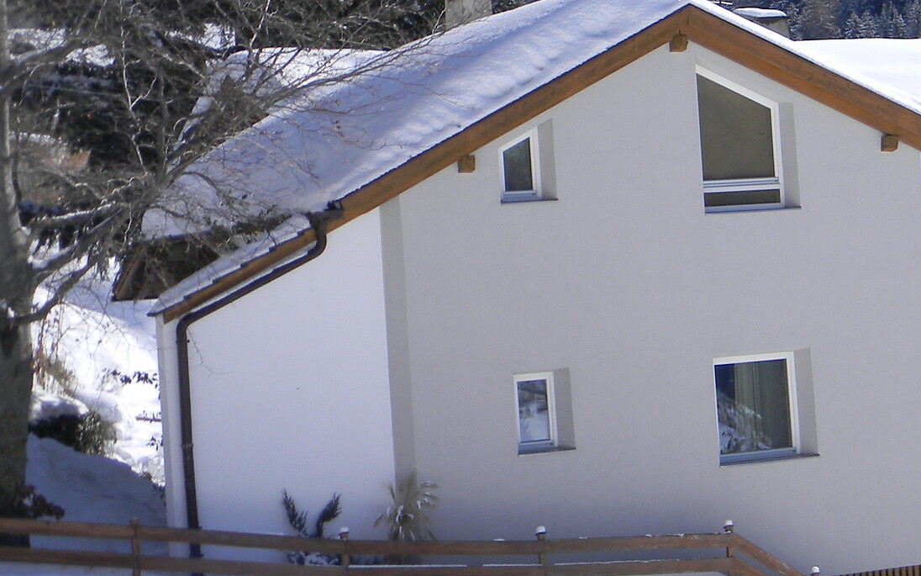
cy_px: 135
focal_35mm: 104
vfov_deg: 12.5
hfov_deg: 19.7
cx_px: 793
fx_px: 2610
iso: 80
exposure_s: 1/225
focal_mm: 10.1
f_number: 8.2
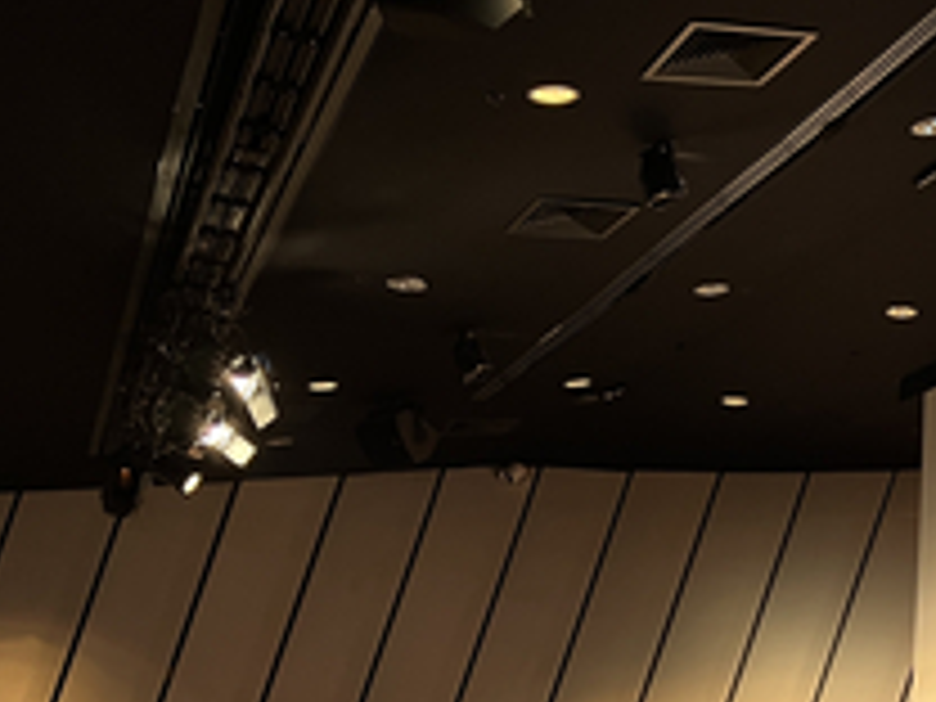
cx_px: 873
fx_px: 1622
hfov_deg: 30.5
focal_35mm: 60
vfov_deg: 23.4
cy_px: 702
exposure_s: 1/50
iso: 160
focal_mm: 5.7
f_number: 1.5
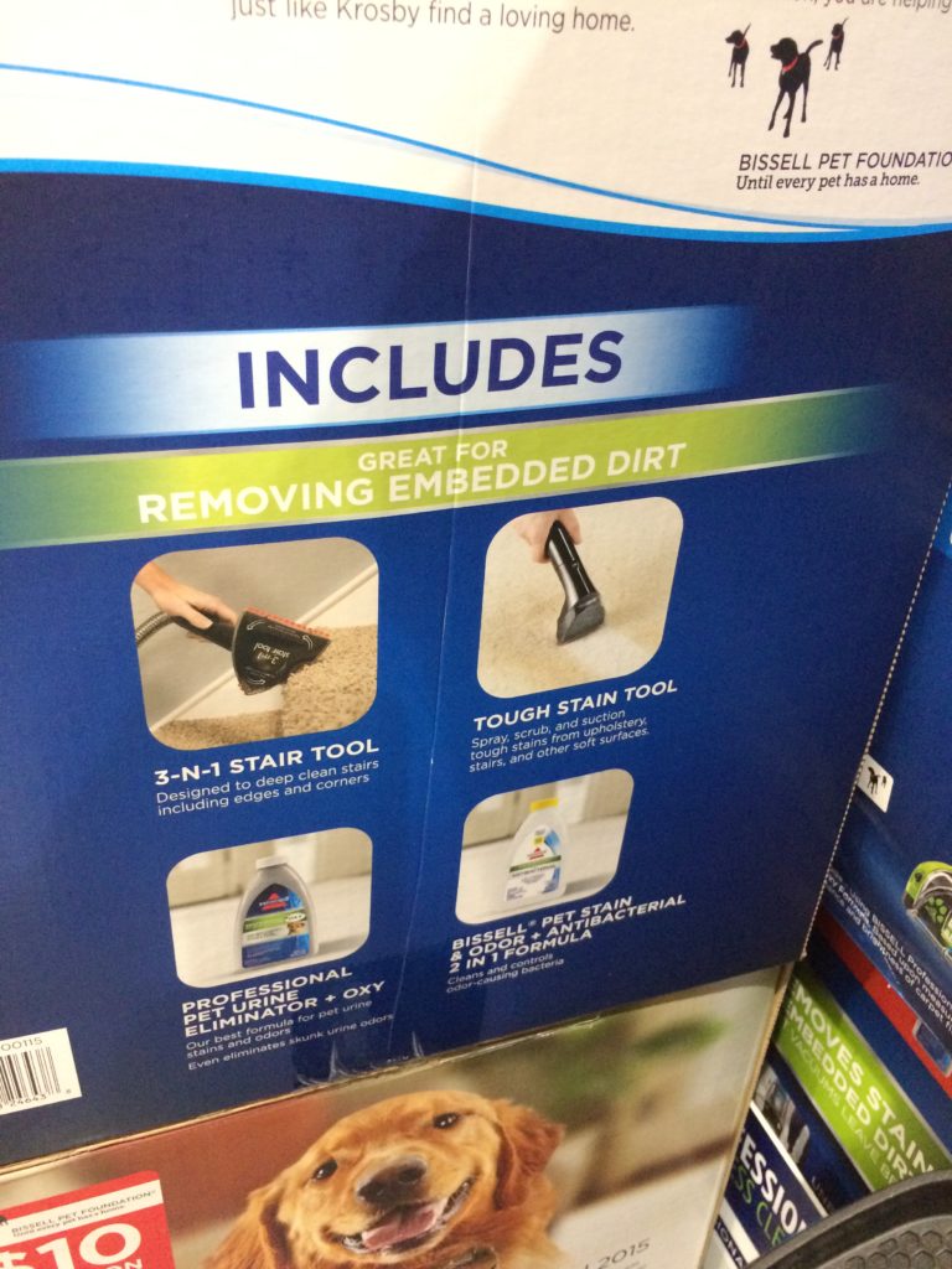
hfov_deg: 48.2
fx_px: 1063
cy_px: 634
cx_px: 476
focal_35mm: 29
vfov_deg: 61.7
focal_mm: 4.15
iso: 320
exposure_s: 1/30
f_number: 2.2
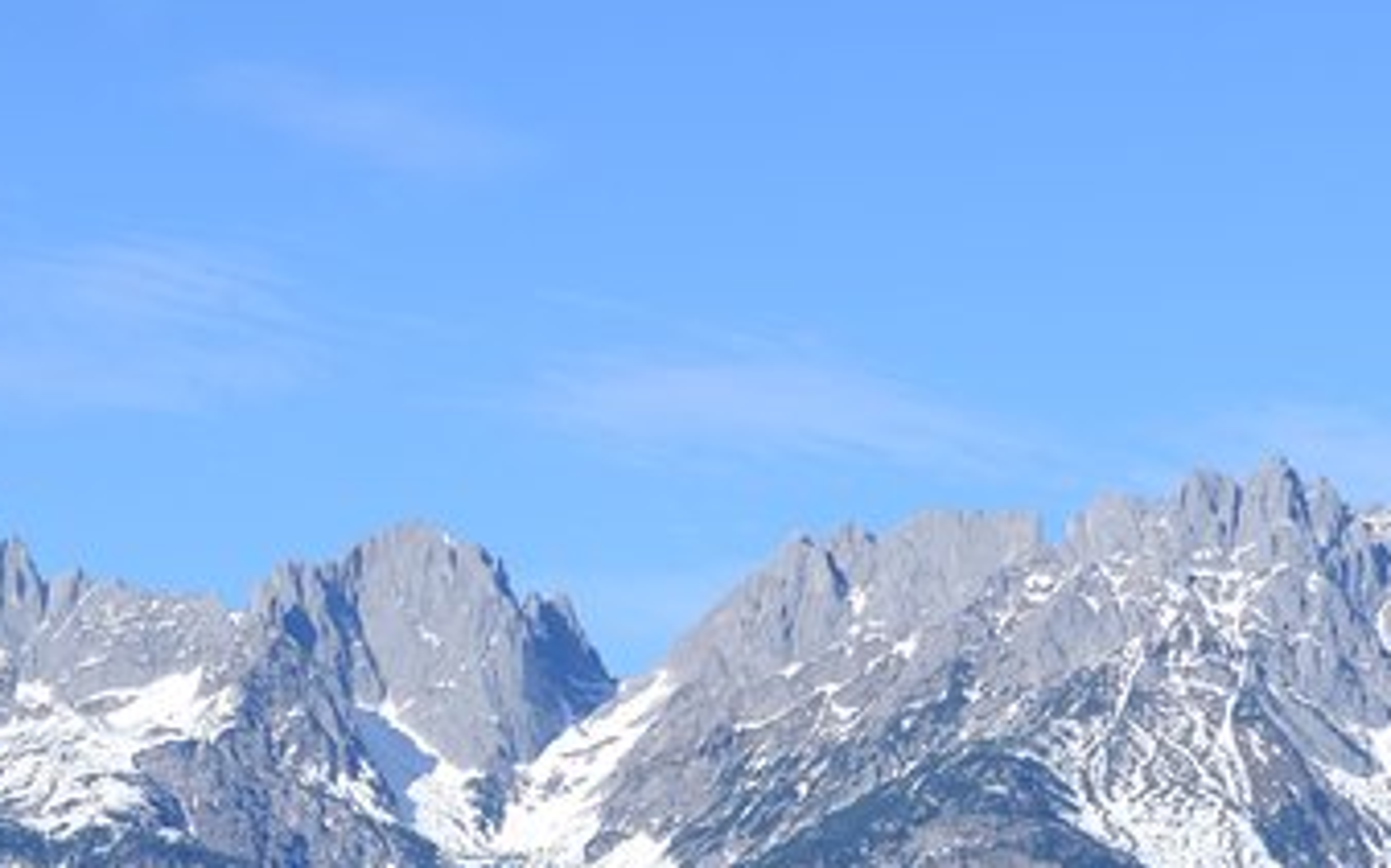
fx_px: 6859
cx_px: 568
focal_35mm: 181
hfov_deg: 11.6
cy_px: 1267
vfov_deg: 7.1
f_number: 5.6
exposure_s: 1/1600
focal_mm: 50
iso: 200
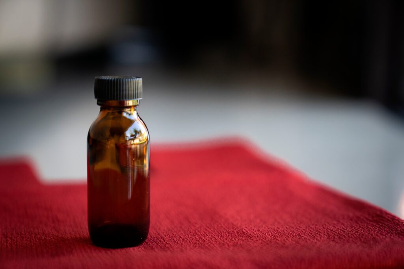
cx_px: 202
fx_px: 786
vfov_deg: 19.5
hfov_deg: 28.8
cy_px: 134
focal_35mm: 70
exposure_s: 1/400
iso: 1000
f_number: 2.8
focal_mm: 70
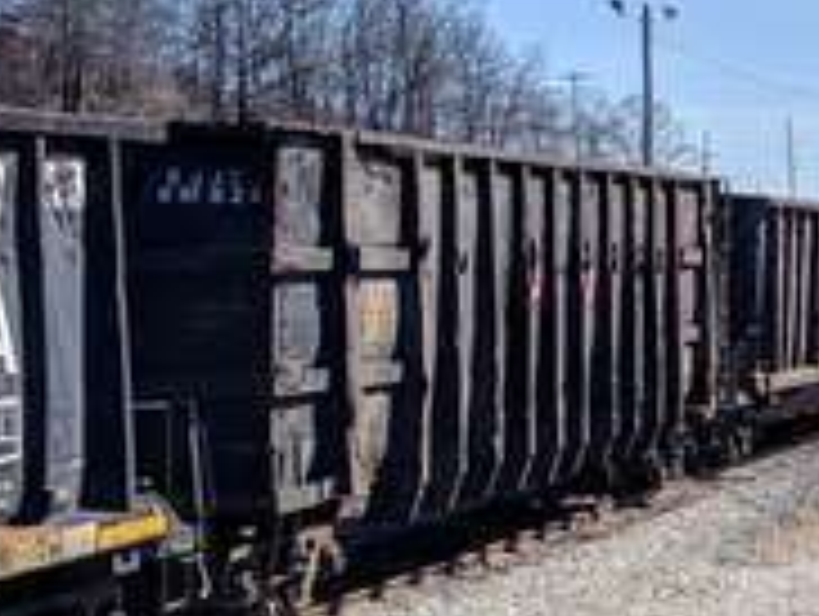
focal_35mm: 114
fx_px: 2701
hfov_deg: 14.6
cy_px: 328
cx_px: 1584
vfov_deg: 13.0
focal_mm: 4.67
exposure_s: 1/2500
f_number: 2
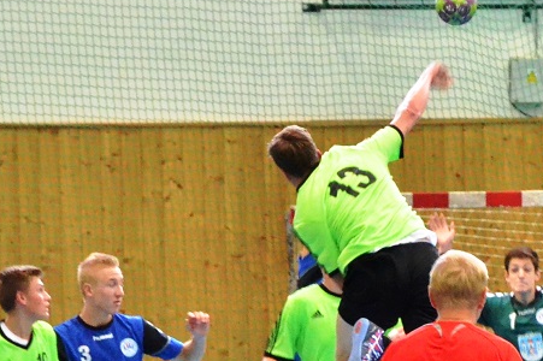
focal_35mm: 419
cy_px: 348
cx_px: 472
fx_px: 6320
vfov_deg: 3.3
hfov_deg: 4.9
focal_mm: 105
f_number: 5.6
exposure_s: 1/250
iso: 6400
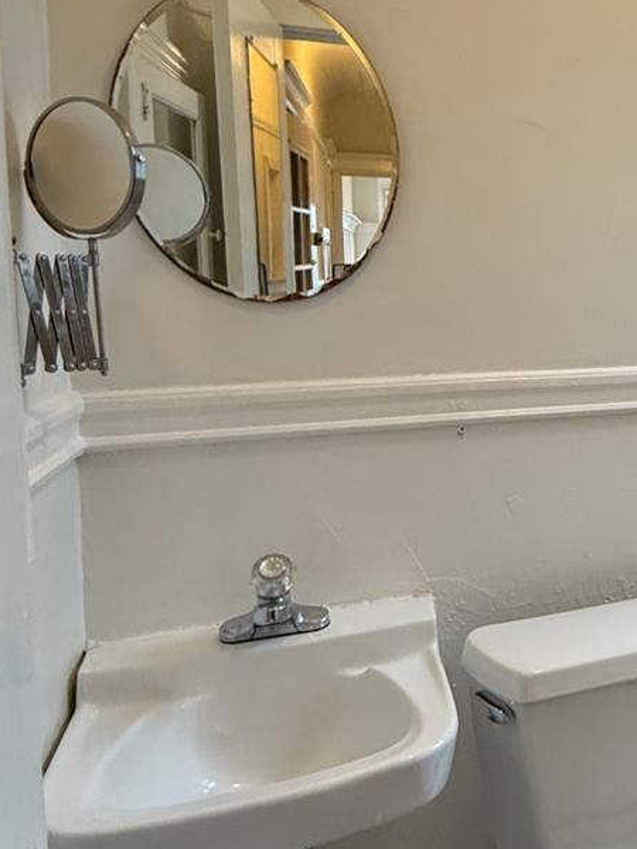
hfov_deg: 34.2
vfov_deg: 52.4
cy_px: 361
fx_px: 859
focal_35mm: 35
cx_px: 731
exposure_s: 1/60
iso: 250
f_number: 2.2
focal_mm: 2.22
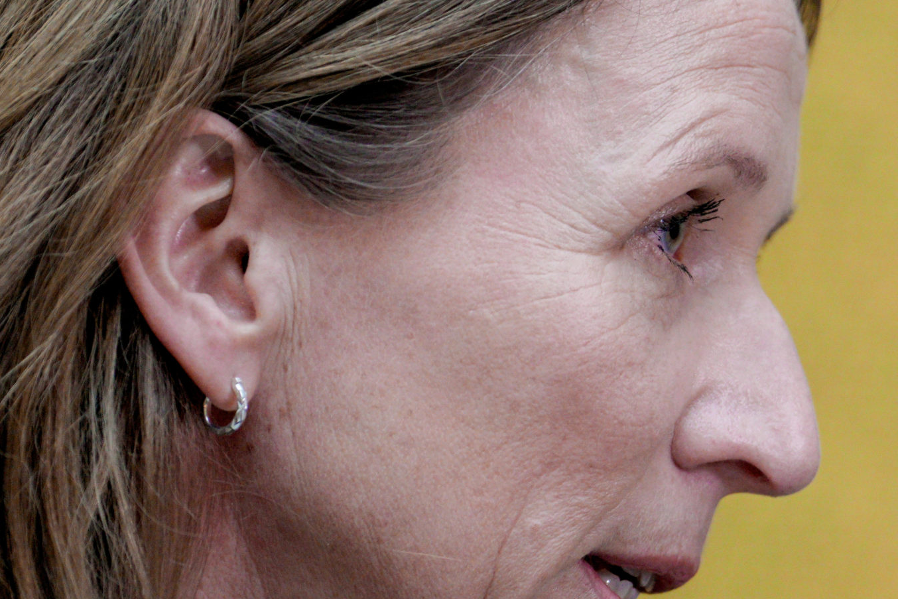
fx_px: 14144
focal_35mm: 567
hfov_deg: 3.6
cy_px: 296
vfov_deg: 2.4
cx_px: 792
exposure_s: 1/400
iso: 1600
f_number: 2.8
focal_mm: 200
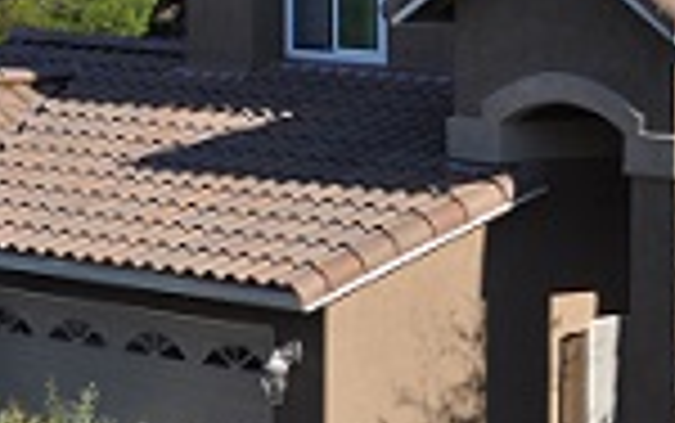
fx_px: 5149
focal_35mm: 280
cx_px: 1035
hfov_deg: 7.4
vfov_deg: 4.7
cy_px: -29
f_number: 10
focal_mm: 55
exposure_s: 1/400
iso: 200
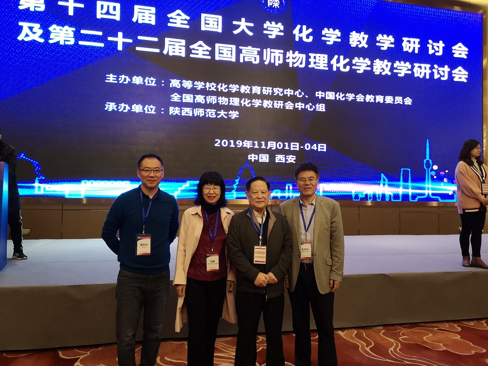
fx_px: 381
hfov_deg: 65.3
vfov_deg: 51.4
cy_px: 183
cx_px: 244
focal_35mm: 27
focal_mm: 3.95
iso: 640
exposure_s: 1/50
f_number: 1.8
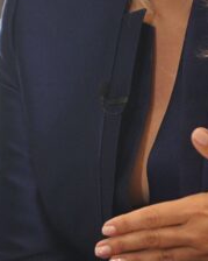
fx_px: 3696
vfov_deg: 4.0
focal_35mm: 480
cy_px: 62
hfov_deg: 3.2
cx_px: 10
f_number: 2.8
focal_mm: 112
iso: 1000
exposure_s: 1/200
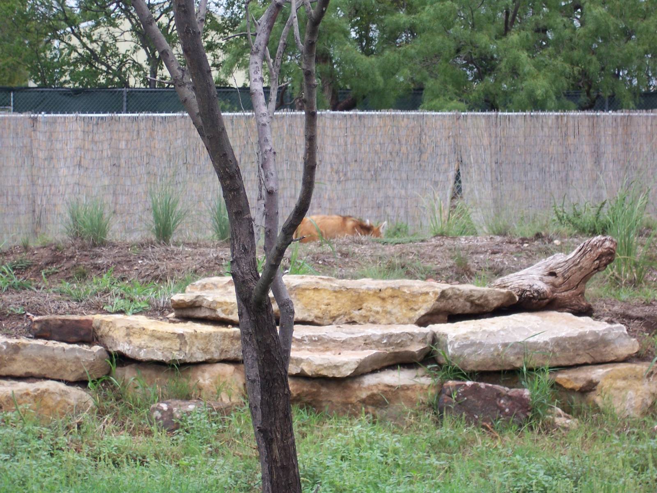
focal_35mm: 132
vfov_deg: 11.2
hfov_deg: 14.9
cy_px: 246
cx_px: 328
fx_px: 2505
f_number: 4.8
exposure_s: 1/125
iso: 80
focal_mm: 22
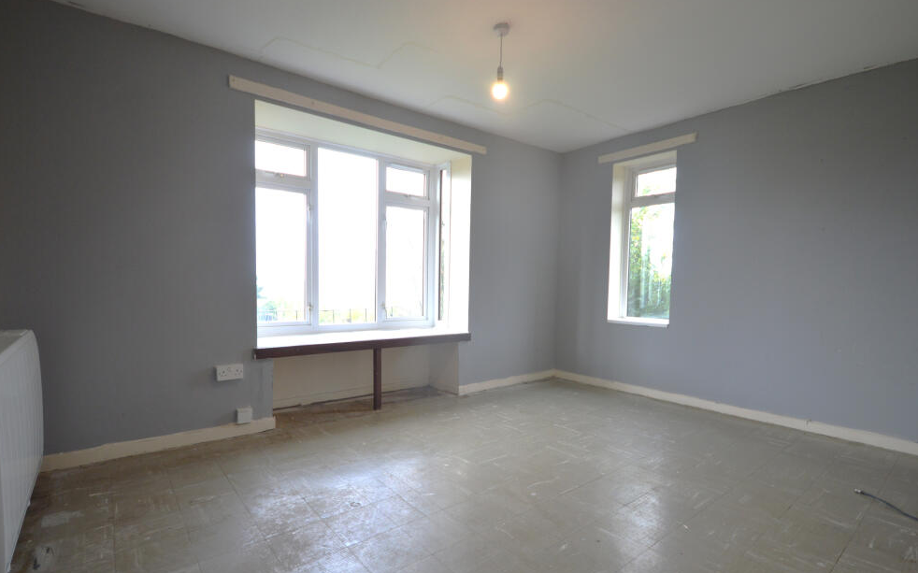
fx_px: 438
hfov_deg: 92.6
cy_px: 313
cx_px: 445
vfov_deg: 66.2
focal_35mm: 18
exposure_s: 1/80
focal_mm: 11
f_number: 4.5
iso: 400
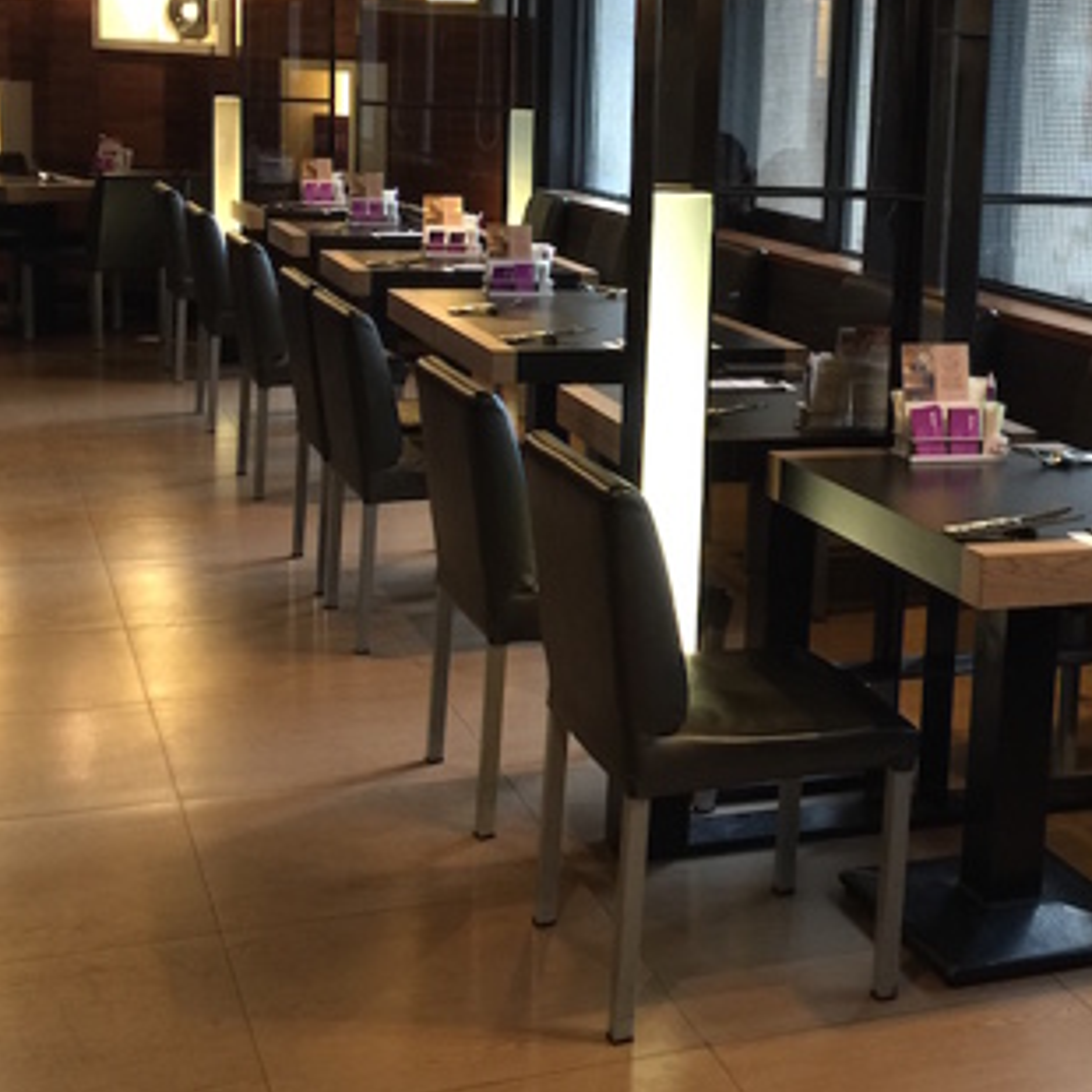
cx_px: 842
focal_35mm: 53
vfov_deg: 32.0
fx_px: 1892
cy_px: 380
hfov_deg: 31.5
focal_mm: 4.15
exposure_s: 1/4
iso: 64
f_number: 2.2
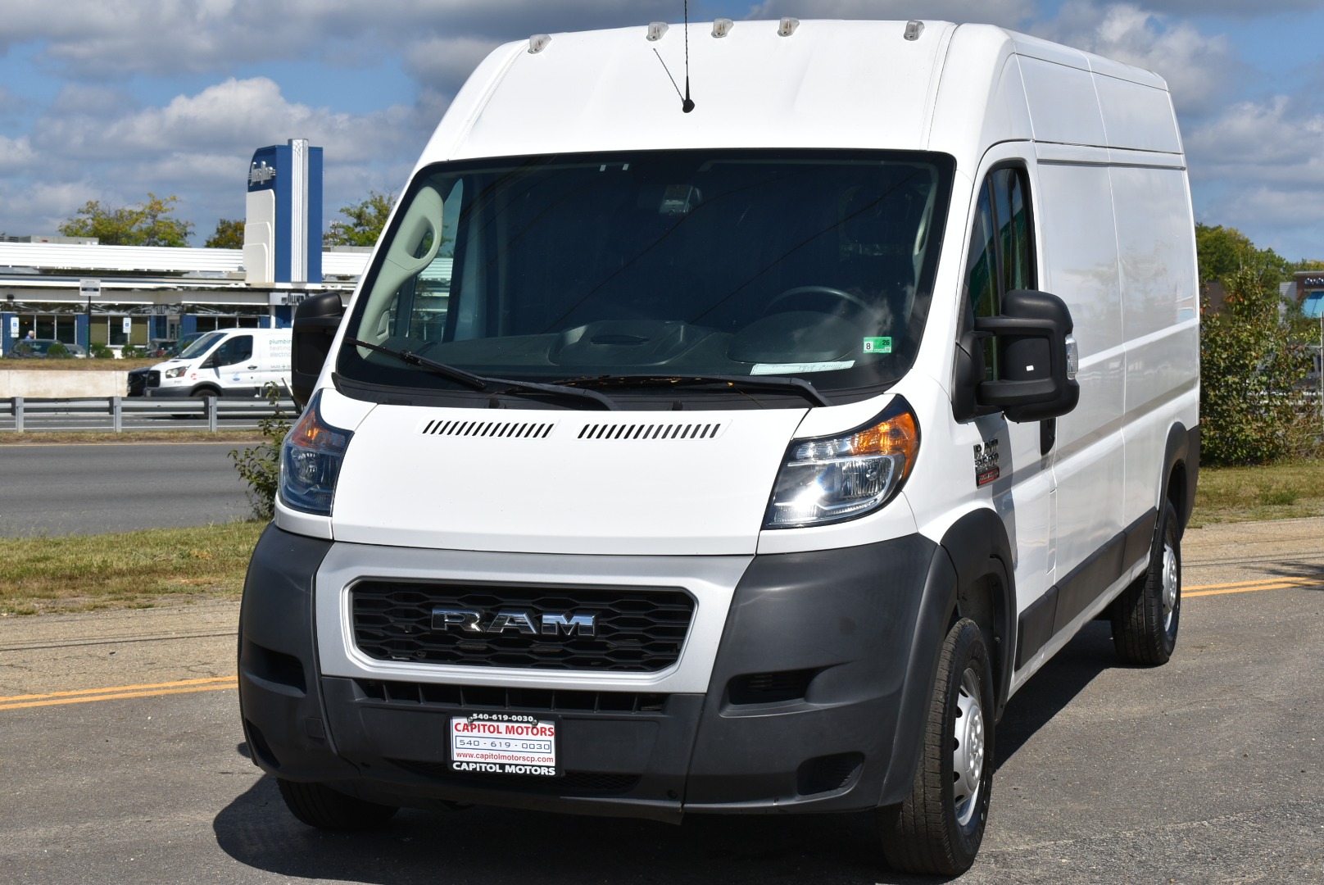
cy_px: 442
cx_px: 662
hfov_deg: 29.2
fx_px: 2539
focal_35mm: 69
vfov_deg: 19.8
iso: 200
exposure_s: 1/500
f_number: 11
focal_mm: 46
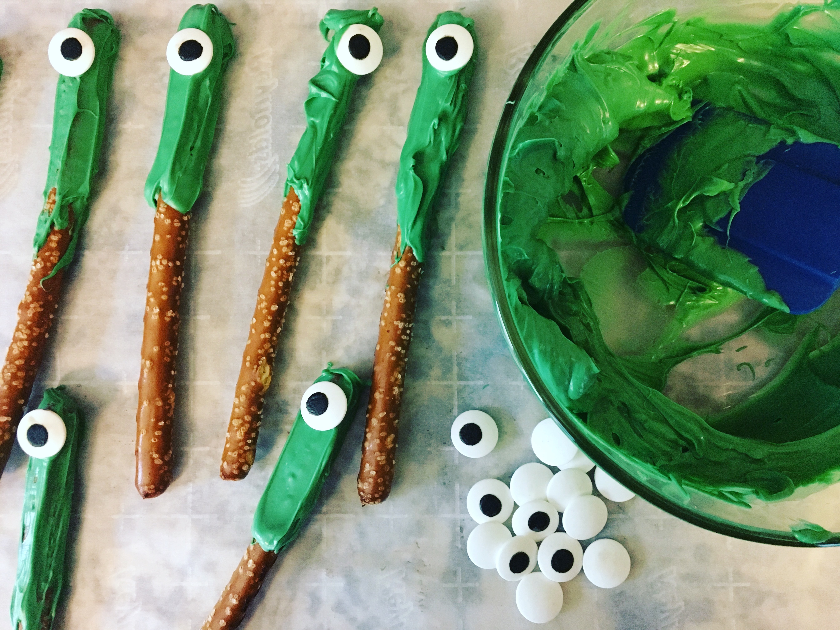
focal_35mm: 29
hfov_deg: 61.7
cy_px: 315
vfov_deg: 48.2
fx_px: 703
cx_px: 420
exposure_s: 1/15
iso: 250
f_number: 2.2
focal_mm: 4.15
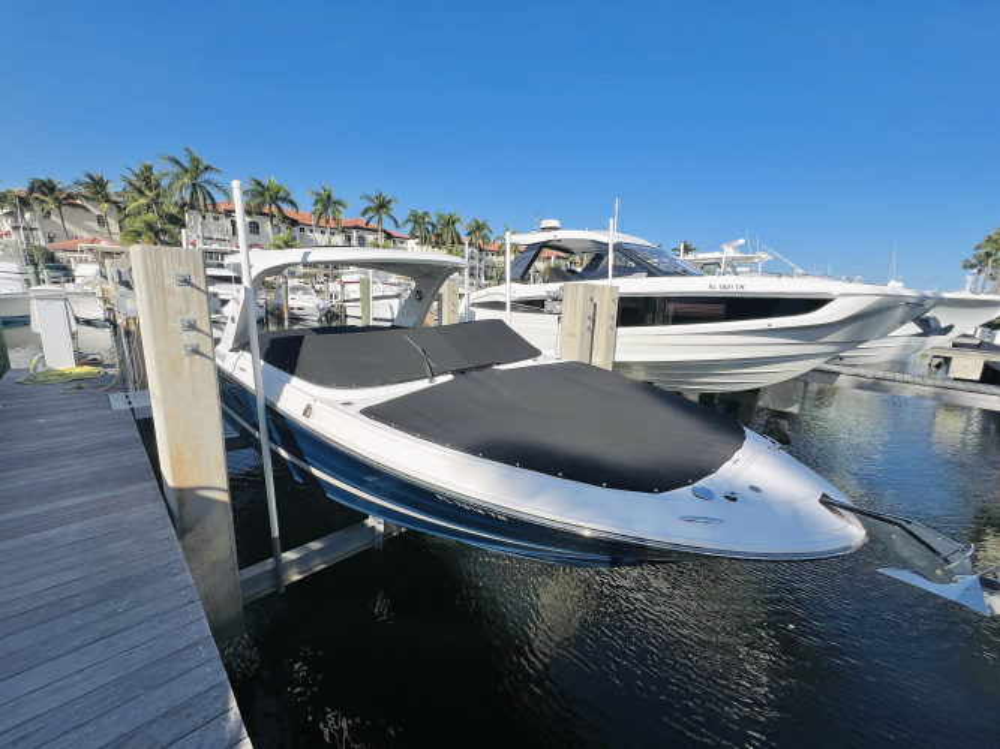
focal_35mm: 13
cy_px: 374
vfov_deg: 89.9
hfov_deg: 106.2
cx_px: 500
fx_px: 375
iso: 32
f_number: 1.8
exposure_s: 1/3040
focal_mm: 1.57
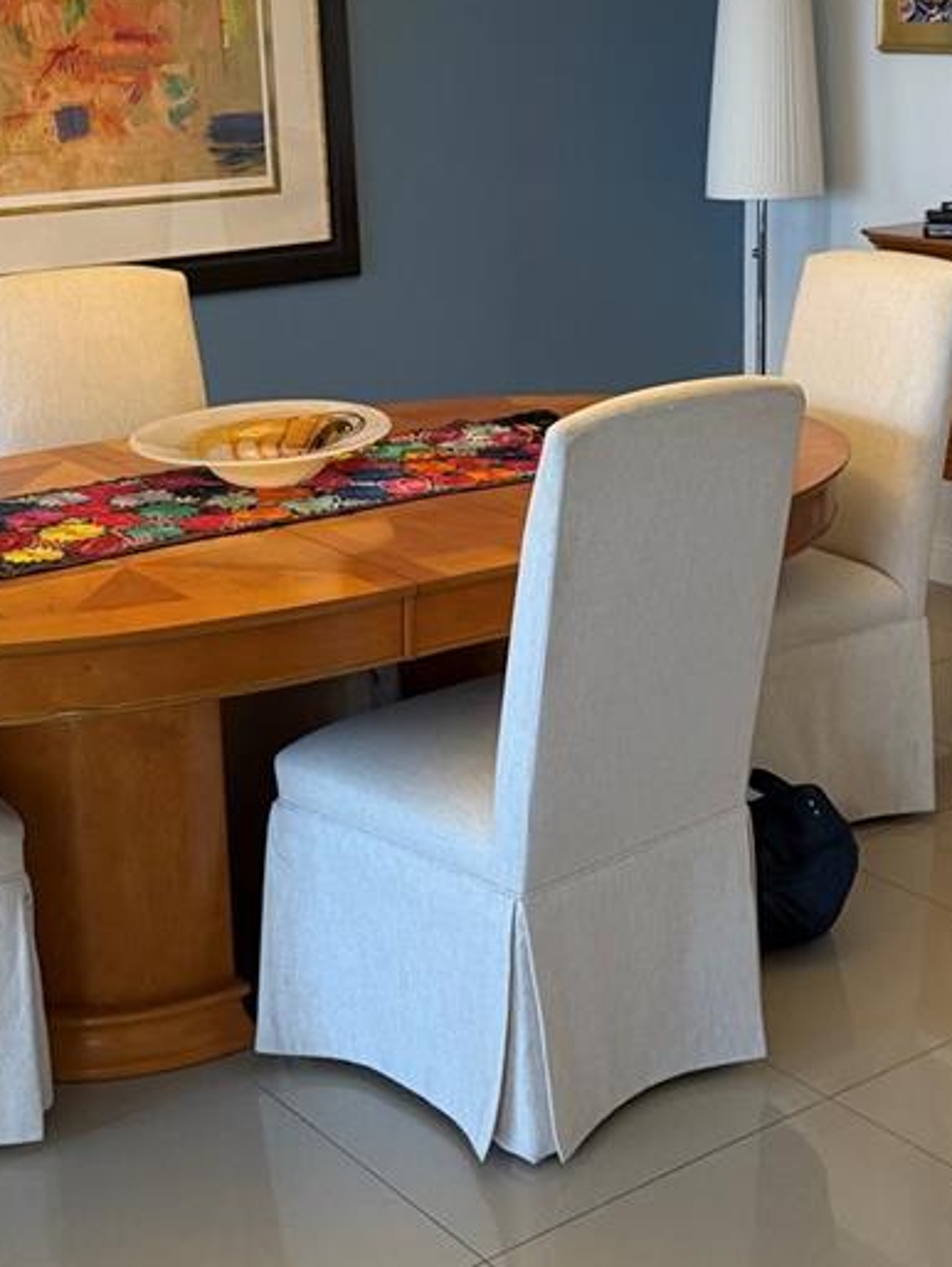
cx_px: 540
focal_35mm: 56
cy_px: 518
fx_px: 2052
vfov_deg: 34.2
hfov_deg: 26.1
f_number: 1.78
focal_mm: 6.76
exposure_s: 1/60
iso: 320
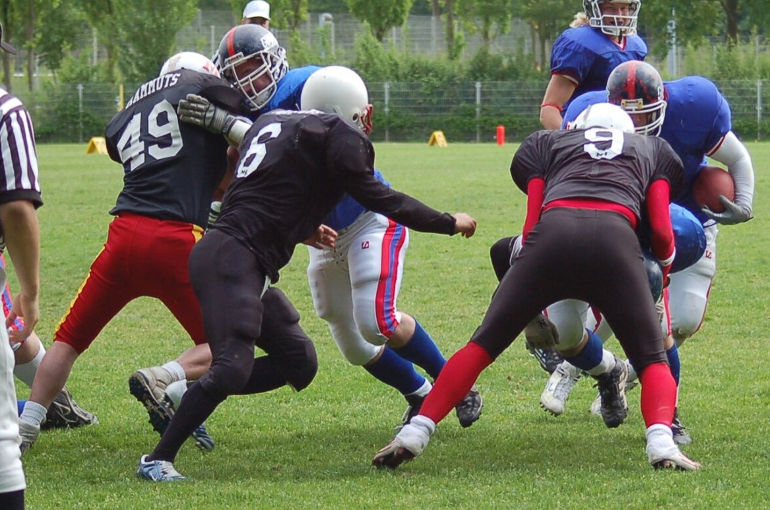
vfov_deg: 6.9
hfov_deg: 10.4
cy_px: 179
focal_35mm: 198
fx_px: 4226
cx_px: 555
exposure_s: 1/800
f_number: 4
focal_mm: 70
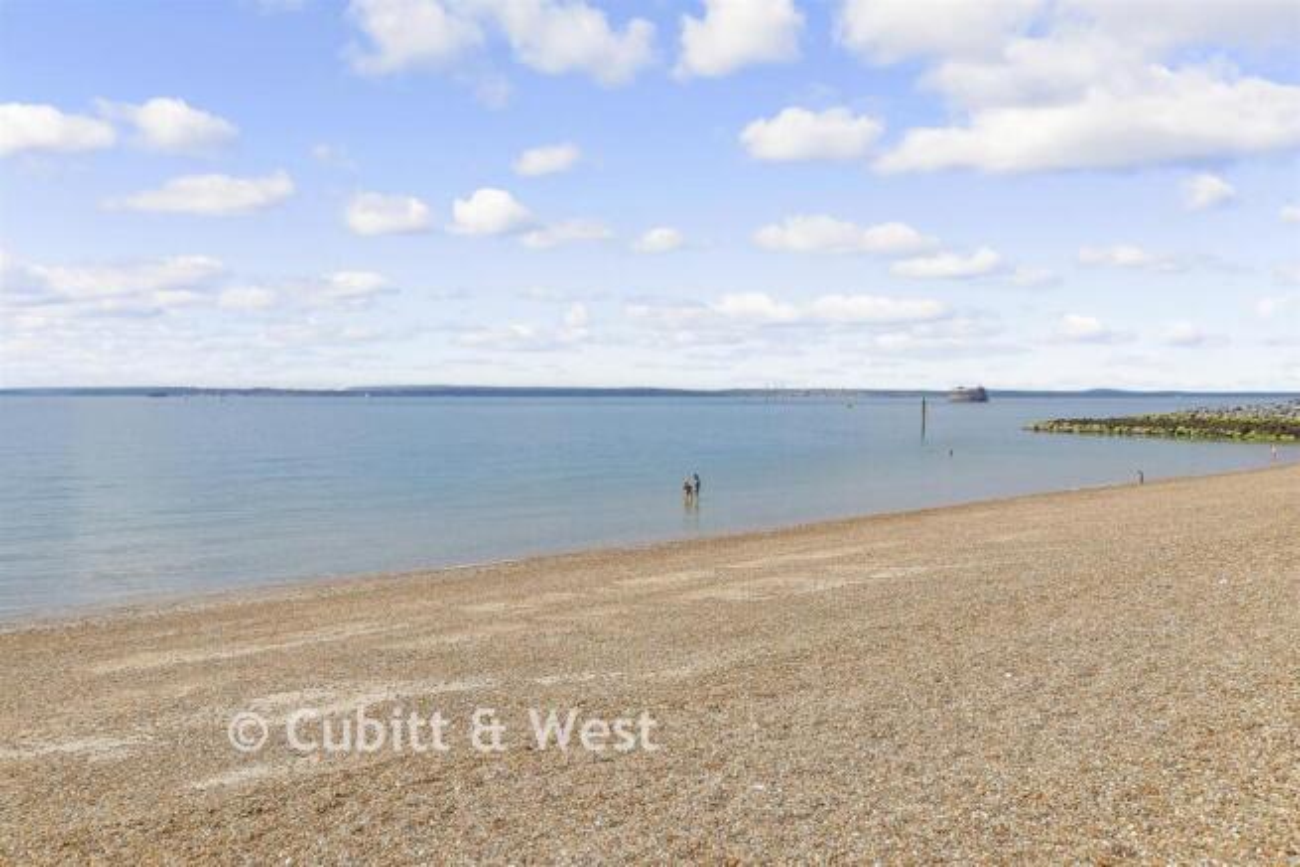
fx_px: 1084
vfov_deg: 43.6
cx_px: 650
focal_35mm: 30
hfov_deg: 61.9
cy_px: 434
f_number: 10
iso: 500
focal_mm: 20
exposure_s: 1/1600
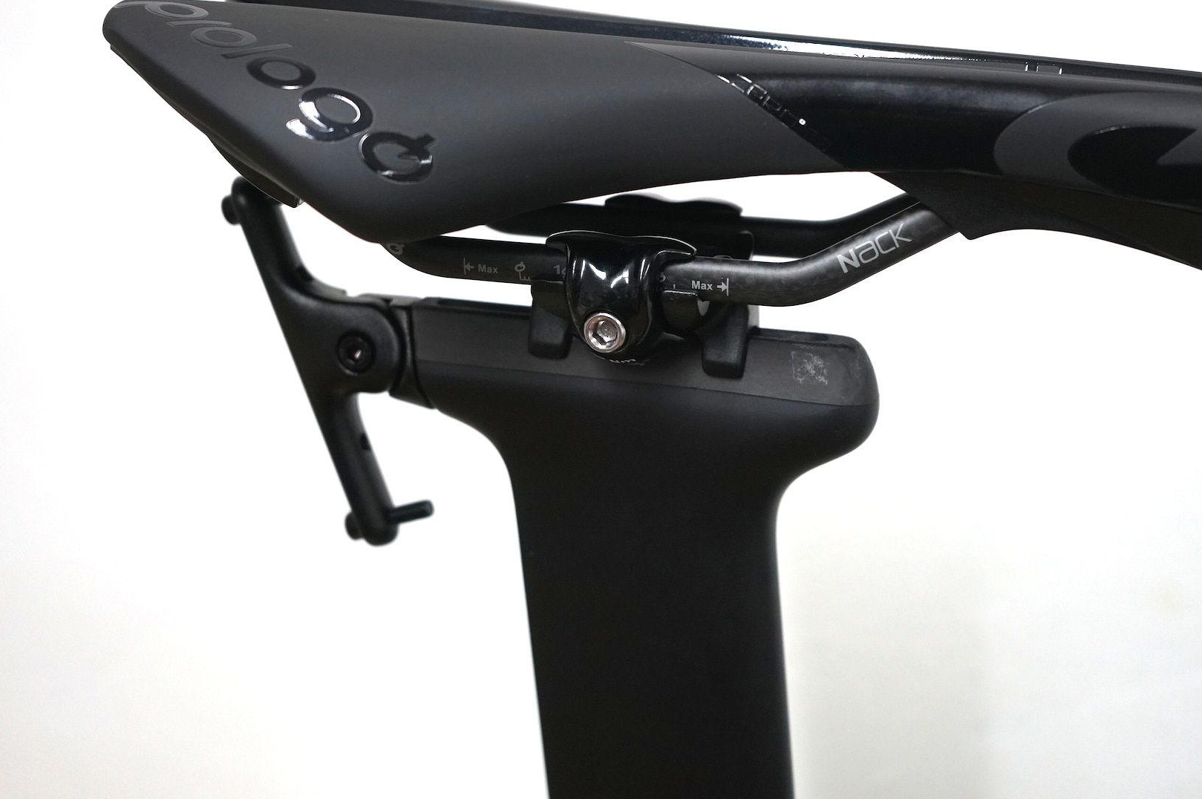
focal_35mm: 54
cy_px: 361
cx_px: 656
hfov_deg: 36.9
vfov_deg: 25.0
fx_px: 1801
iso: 1000
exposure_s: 1/60
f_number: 4.5
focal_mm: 46
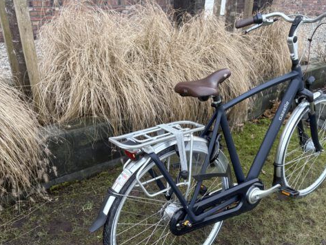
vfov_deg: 42.7
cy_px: 149
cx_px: 194
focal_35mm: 33
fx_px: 311
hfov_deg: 55.0
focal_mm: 5.96
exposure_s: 1/60
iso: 125
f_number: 1.6
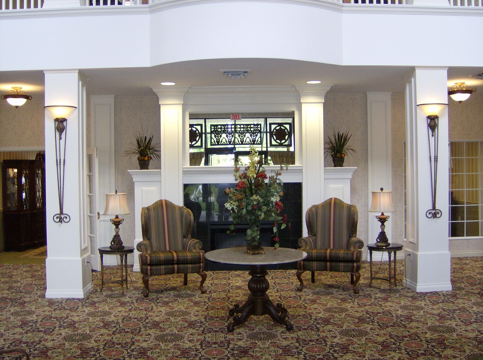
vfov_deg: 39.5
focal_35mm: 36
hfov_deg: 51.5
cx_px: 242
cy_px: 180
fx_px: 501
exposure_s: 1/60
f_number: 2.8
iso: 200
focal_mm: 6
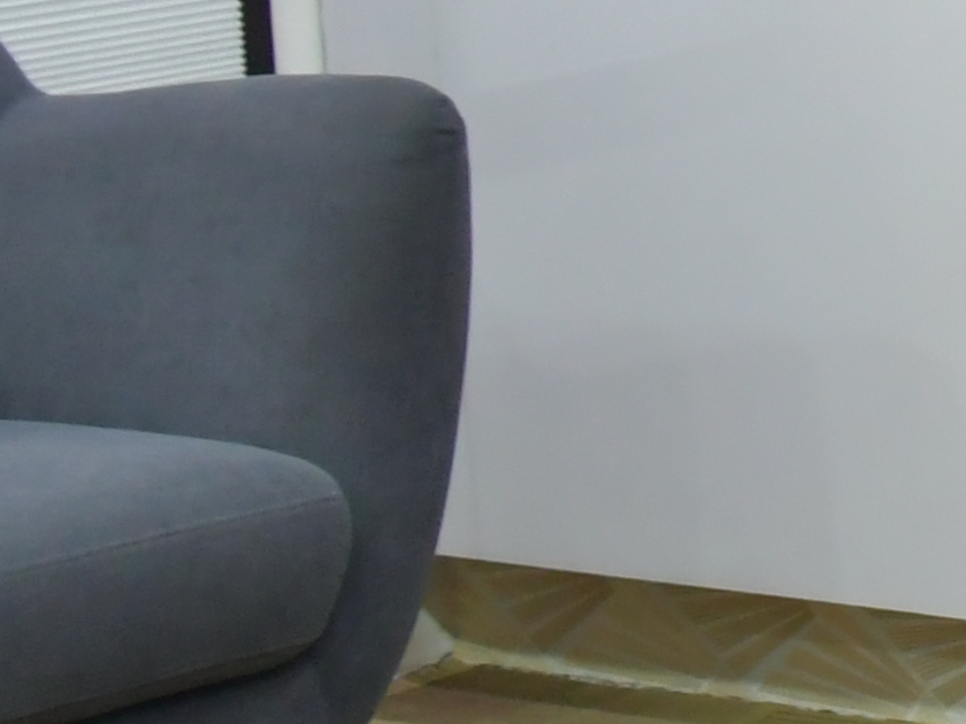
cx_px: 2958
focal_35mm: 172
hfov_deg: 9.1
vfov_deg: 8.3
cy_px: -618
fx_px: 4800
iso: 1000
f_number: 3.5
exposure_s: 1/125
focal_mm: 18
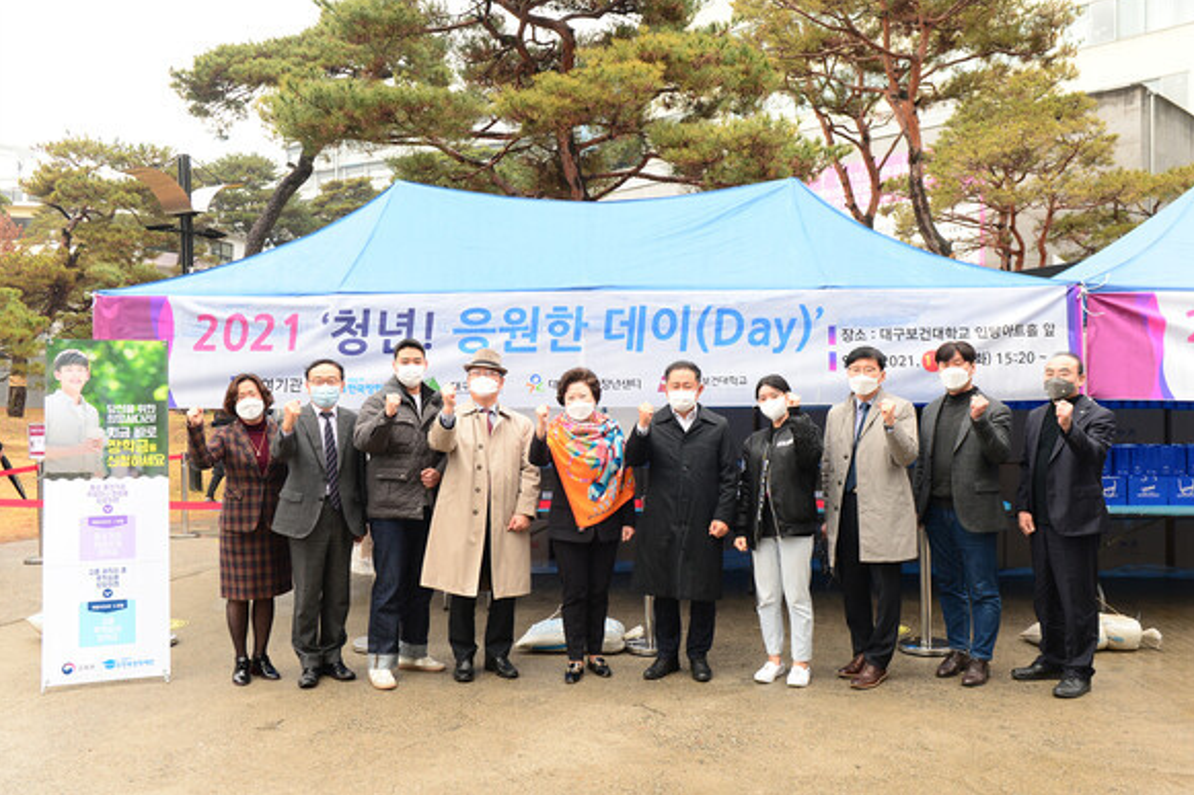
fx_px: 1061
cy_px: 402
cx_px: 612
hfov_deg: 58.7
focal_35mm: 32
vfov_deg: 41.1
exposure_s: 1/200
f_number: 5.6
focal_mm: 31
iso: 1000
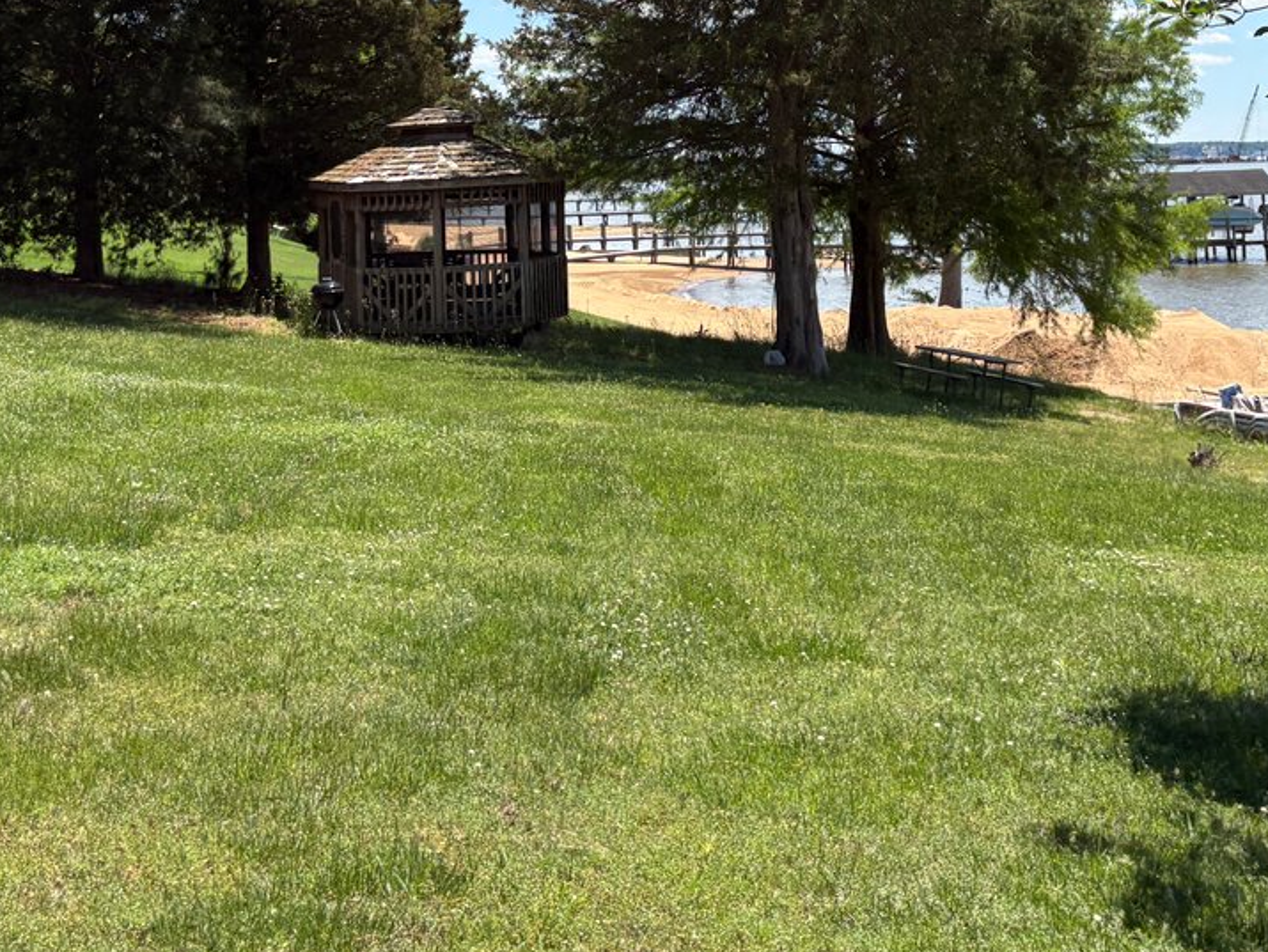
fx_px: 2016
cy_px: -3
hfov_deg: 34.9
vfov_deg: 25.3
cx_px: 558
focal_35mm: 55
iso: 50
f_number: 1.6
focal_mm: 5.96
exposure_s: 1/2141
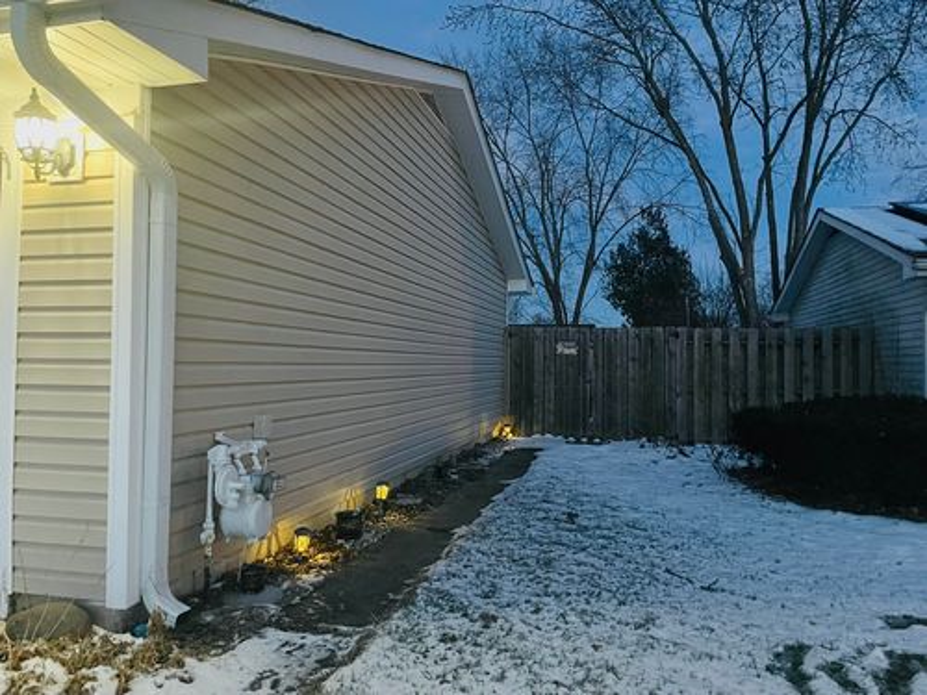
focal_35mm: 26
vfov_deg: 53.1
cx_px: 464
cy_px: 348
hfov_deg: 67.3
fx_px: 696
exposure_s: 1/30
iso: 1000
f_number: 1.6
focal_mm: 4.2
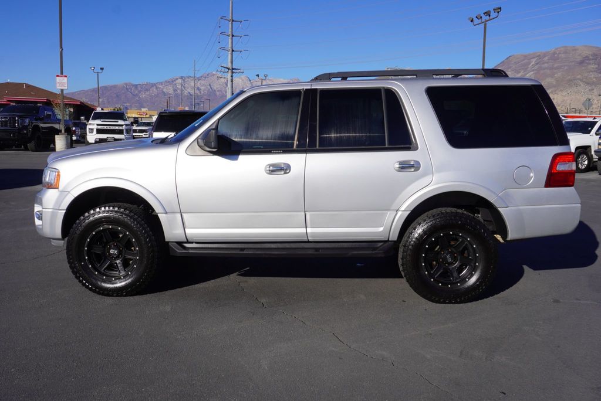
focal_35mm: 32
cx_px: 300
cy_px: 200
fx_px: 526
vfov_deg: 41.8
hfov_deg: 59.5
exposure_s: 1/250
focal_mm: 21
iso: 100
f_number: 10
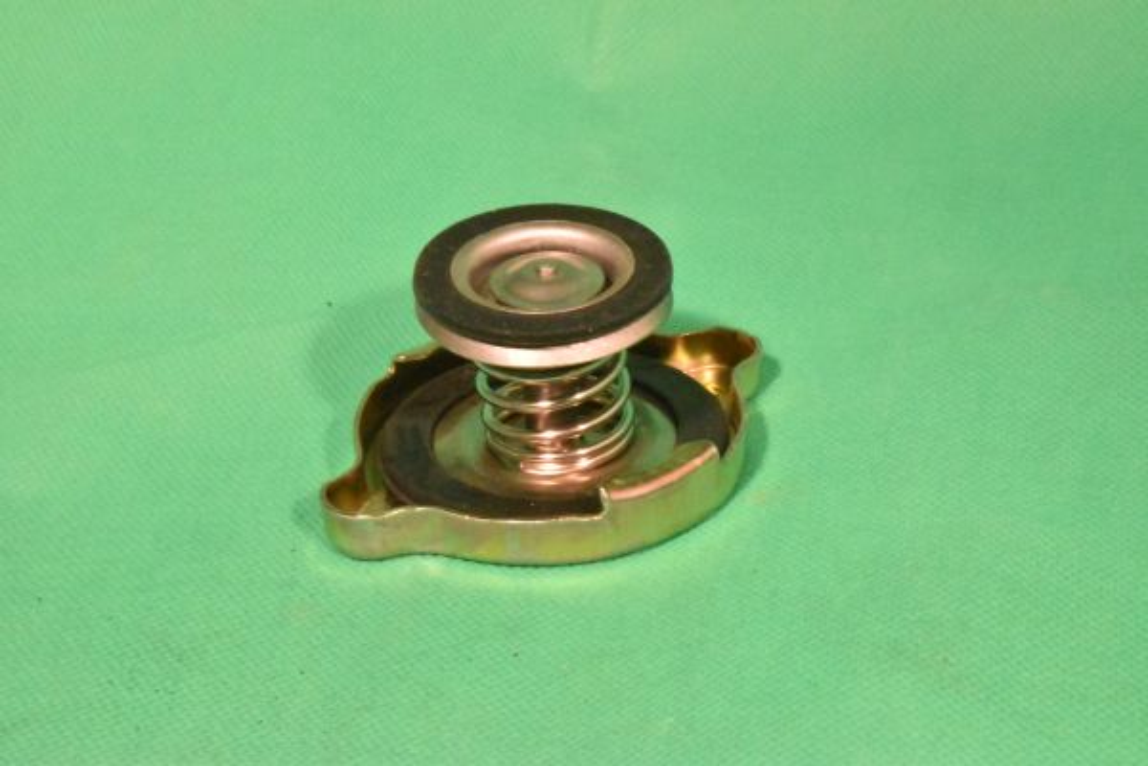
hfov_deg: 24.6
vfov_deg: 16.6
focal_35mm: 82
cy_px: 383
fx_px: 2631
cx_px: 574
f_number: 36
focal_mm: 55
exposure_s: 1/100
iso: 14400
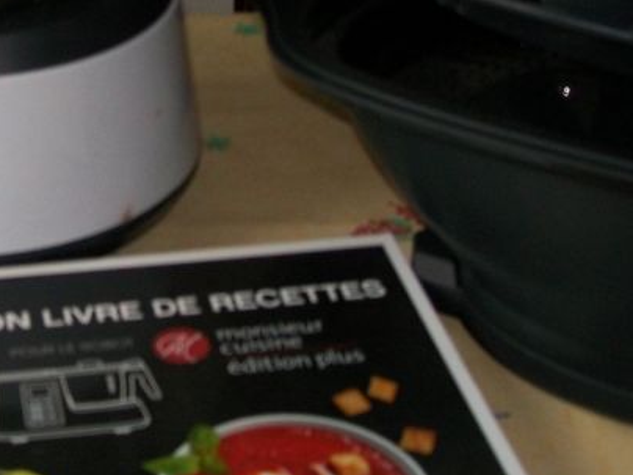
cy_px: 124
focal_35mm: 89
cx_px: 0
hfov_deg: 21.3
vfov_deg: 16.5
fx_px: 1627
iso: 80
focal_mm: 6
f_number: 2.7
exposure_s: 1/30
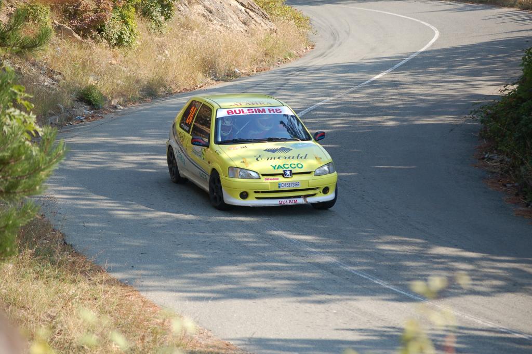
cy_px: 177
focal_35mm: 135
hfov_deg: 15.2
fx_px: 1993
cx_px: 266
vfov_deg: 10.1
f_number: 4.5
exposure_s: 1/800
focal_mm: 90
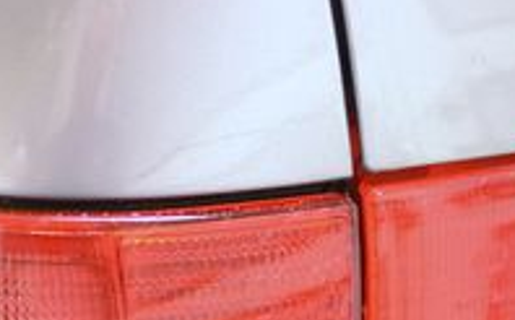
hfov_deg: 18.7
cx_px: 10
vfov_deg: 11.3
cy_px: 542
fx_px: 1527
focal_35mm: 109
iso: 100
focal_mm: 22
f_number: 3.8
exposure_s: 1.6
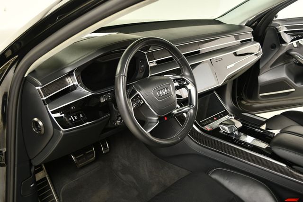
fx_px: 328
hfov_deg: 49.6
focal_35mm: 39
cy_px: 101
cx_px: 152
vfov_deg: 34.2
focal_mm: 26
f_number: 5
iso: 100
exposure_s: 1/160
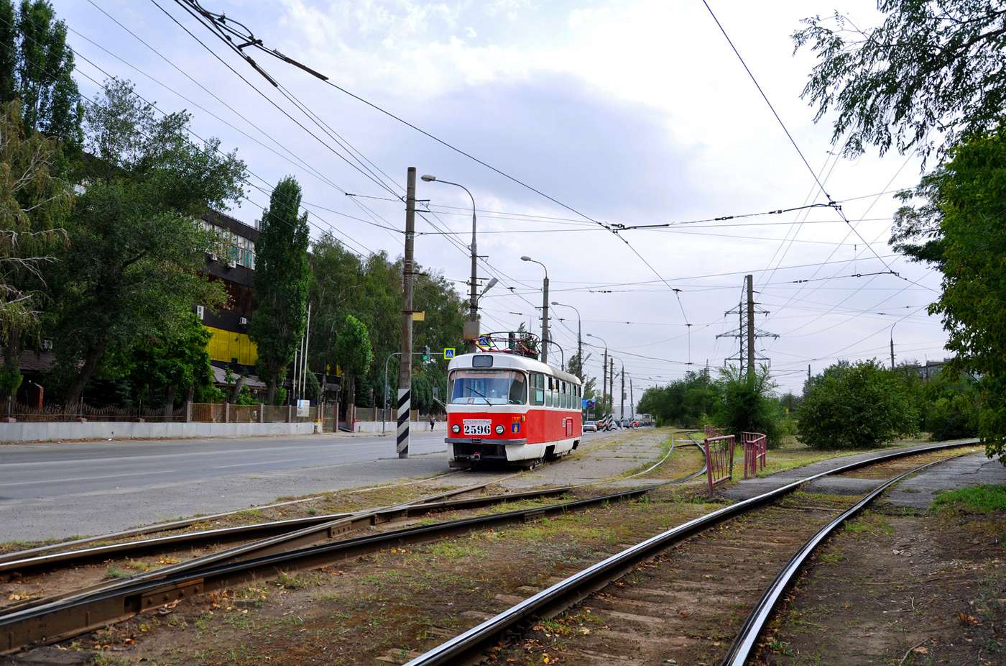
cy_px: 333
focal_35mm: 32
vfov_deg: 41.5
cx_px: 503
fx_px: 878
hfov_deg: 59.6
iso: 200
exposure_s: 1/400
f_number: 7.1
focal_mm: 21
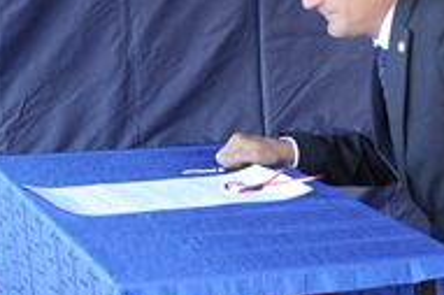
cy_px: 243
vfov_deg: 9.3
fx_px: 1811
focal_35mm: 147
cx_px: 821
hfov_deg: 12.6
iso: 400
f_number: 5
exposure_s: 1/100
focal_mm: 22
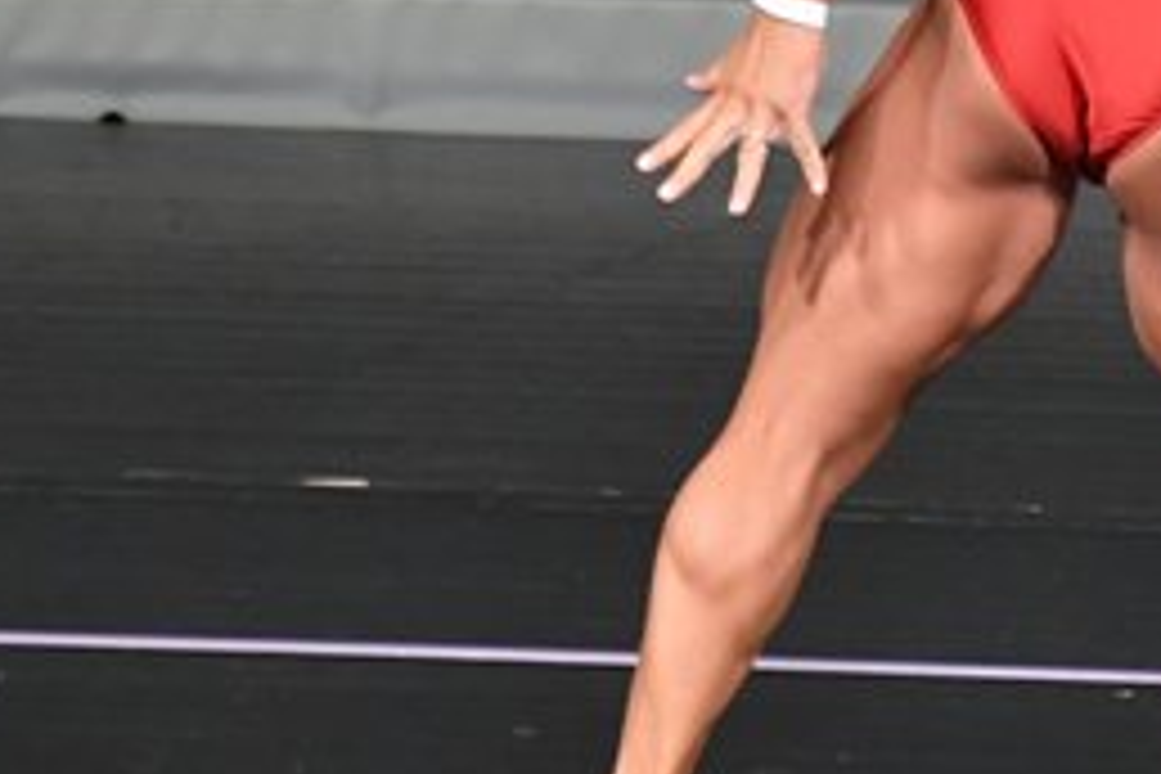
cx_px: 1105
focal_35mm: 1353
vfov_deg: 1.0
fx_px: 43631
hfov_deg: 1.5
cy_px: 27
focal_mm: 300
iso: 4000
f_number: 5.6
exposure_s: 1/400
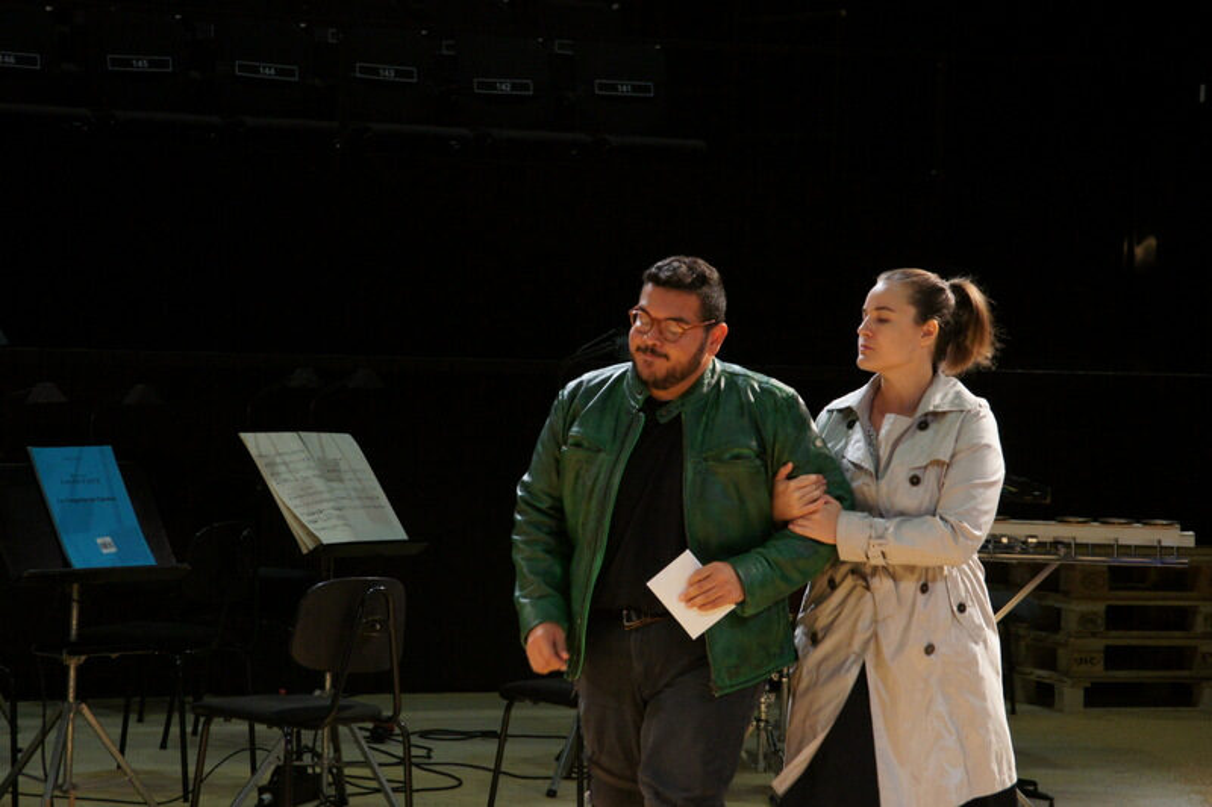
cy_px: 404
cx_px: 606
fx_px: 4291
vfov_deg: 10.7
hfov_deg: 16.1
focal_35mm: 128
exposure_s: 1/100
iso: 1600
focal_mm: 85
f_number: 5.6
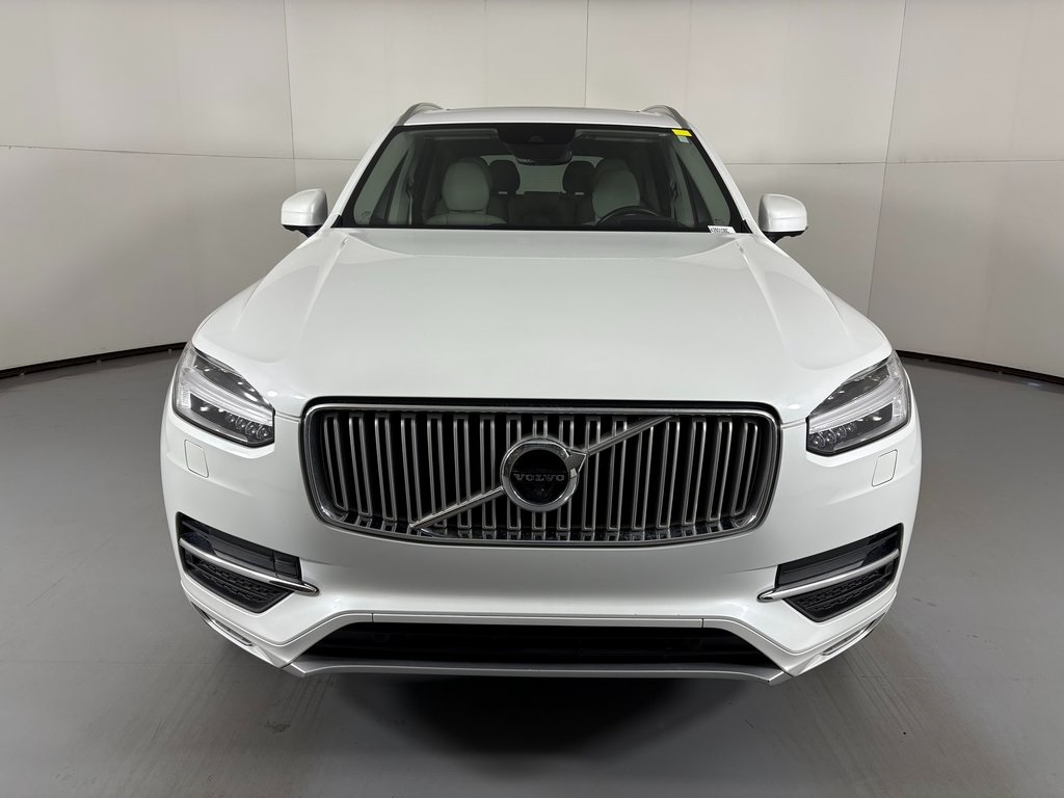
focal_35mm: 26
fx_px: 799
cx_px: 532
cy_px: 399
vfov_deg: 53.1
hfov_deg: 67.3
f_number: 1.6
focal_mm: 5.96
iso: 40
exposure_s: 1/250
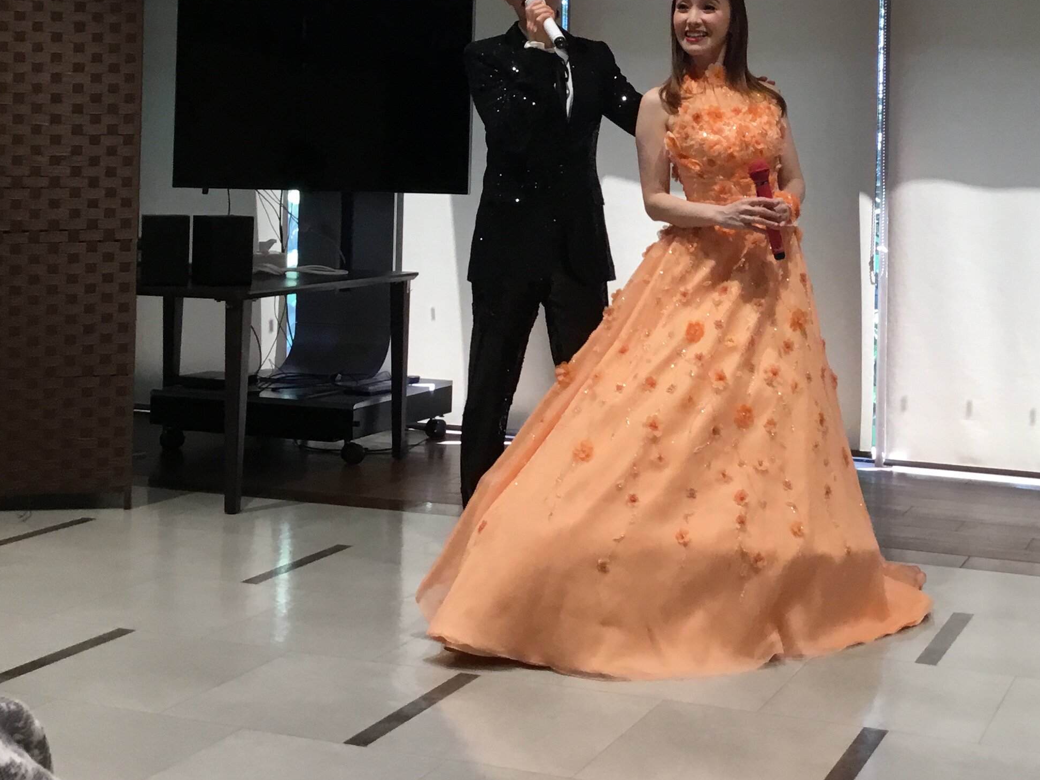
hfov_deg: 36.3
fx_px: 1562
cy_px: 176
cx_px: 732
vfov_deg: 27.6
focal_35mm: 52
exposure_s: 1/30
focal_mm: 3.3
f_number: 2.4
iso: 32
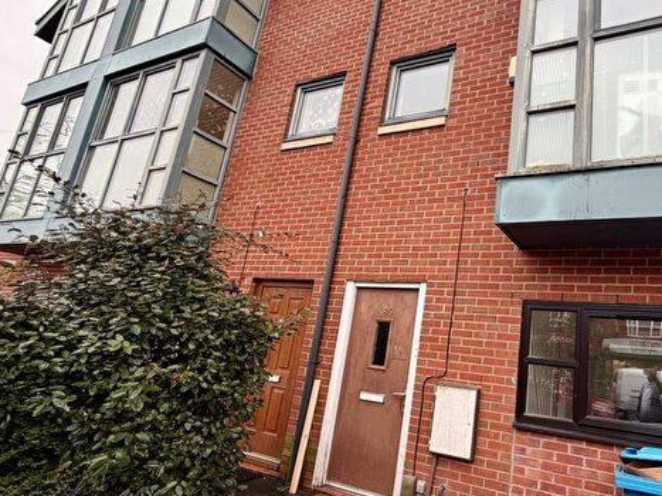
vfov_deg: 63.4
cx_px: 481
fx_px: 402
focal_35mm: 21
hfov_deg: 74.4
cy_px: 264
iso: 64
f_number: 2.2
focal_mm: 2.22
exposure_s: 1/121
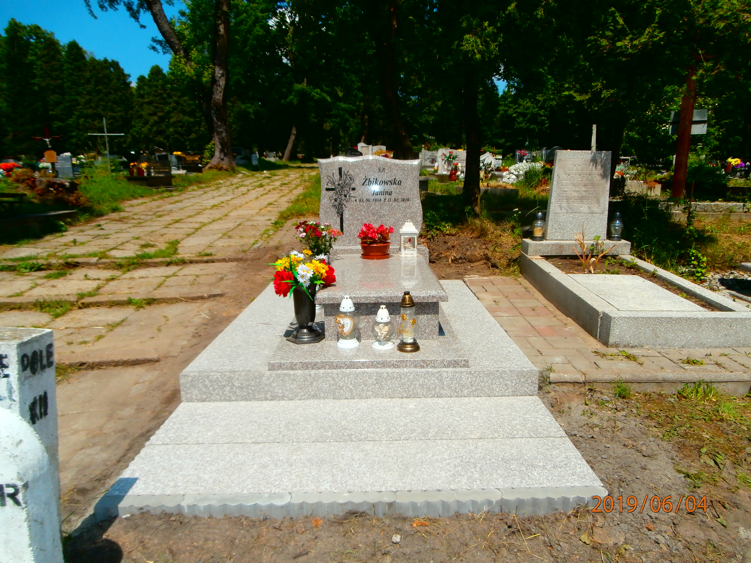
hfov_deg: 71.6
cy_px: 282
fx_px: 521
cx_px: 376
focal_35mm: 24
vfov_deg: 56.8
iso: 100
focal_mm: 4.2
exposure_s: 1/2000
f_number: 3
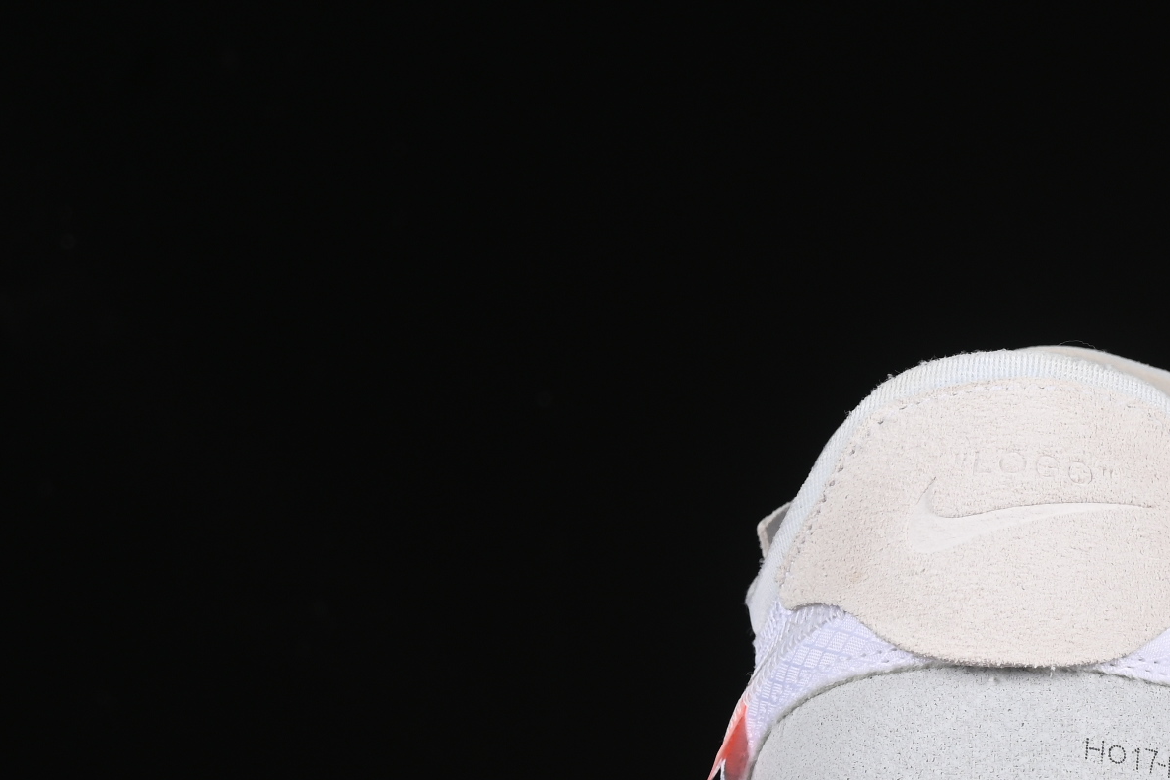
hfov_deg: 11.5
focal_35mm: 176
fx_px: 5720
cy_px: 592
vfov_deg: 7.8
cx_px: 1355
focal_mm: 50
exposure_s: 1/100
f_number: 8
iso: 160
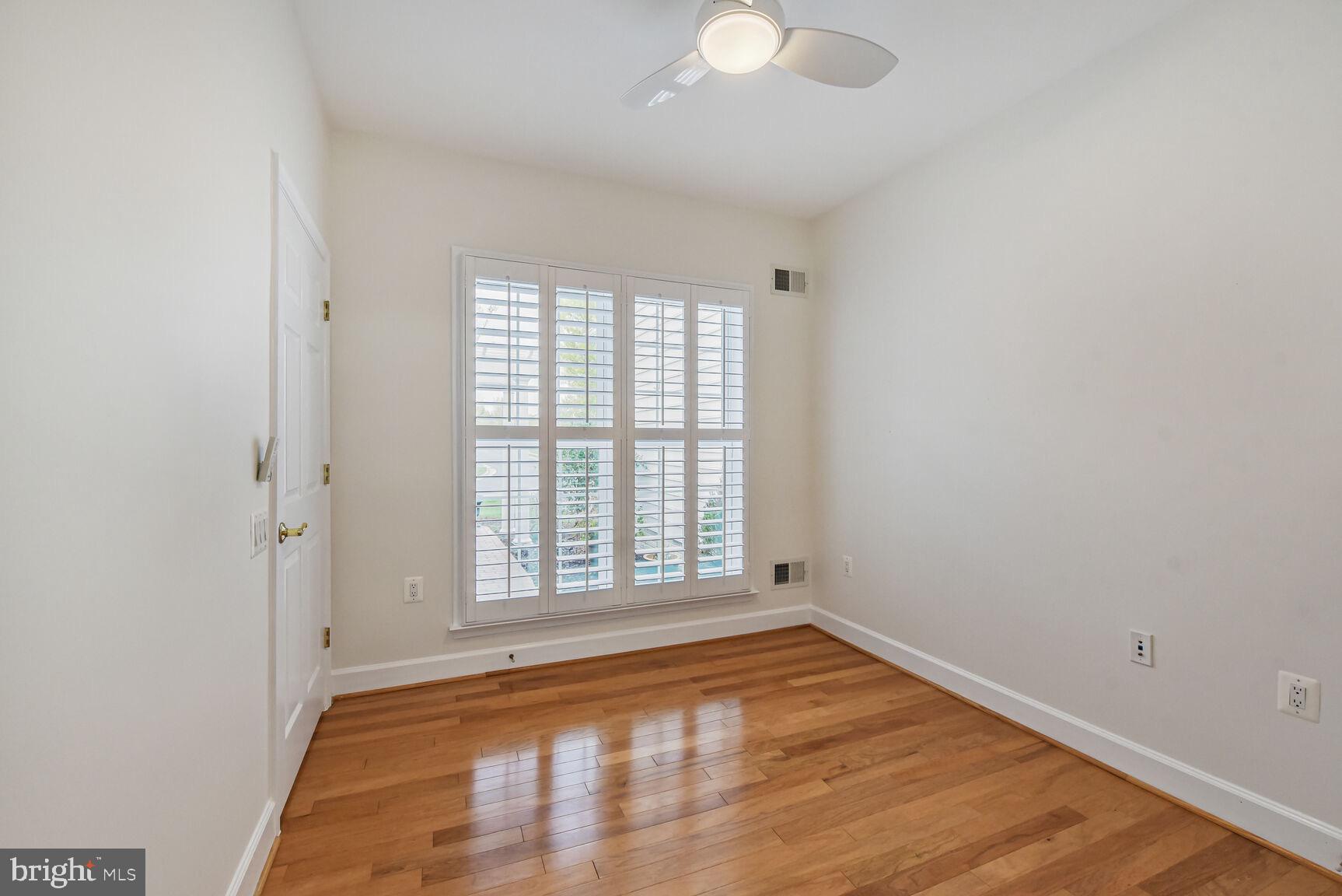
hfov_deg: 100.4
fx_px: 559
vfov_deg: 77.4
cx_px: 671
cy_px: 448
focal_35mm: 15
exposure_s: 1/125
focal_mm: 15
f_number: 7.1
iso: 2000
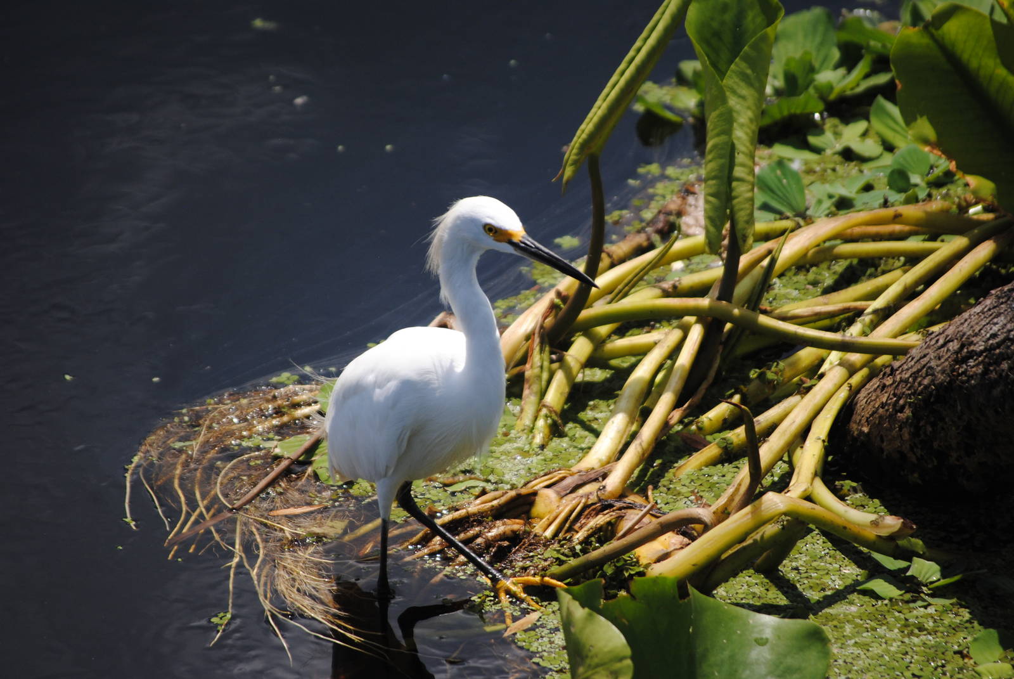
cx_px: 507
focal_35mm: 300
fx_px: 8460
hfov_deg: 6.9
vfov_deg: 4.6
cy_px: 340
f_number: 5.6
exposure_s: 1/1250
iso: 200
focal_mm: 200
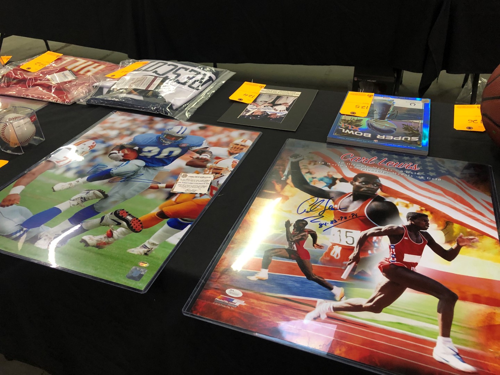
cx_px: 250
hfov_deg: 63.4
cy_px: 188
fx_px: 404
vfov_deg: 49.7
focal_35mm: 28
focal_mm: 3.99
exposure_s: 1/15
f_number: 1.8
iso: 80
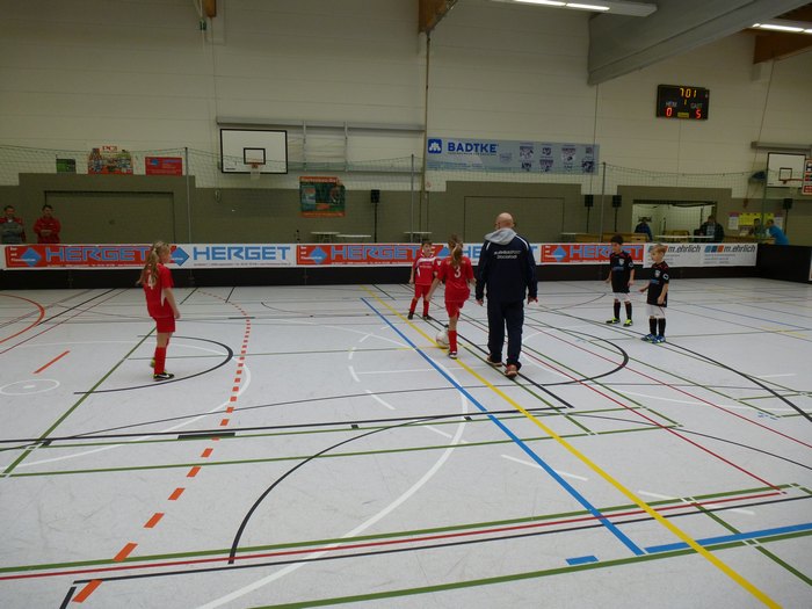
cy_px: 304
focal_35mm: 24
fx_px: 563
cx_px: 406
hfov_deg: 71.6
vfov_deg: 56.8
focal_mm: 4.3
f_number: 3.3
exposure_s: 1/60
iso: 200
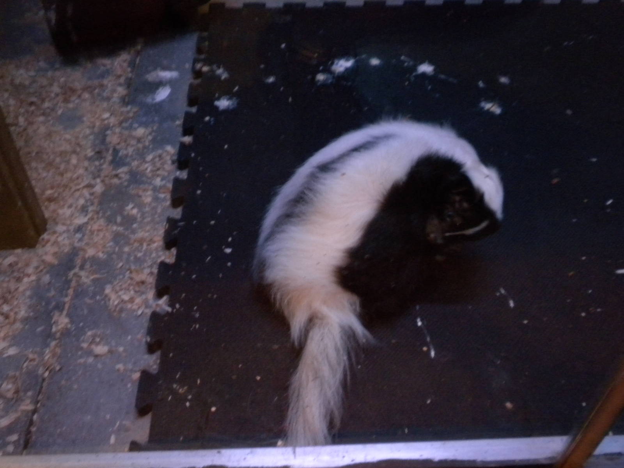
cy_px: 234
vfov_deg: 38.7
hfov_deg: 50.1
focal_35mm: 37
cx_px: 312
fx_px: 667
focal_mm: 6.6
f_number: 3.5
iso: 400
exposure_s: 1/4
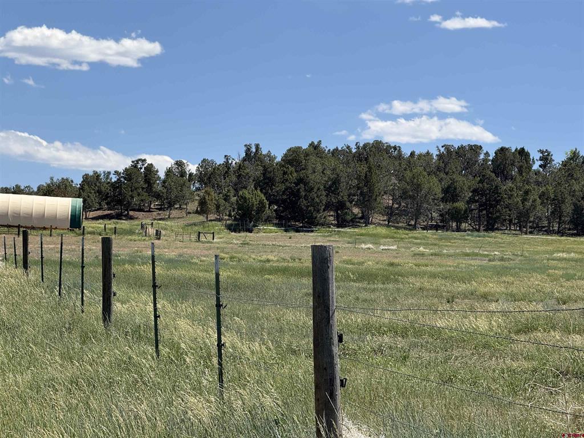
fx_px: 2024
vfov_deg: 12.3
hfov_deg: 16.4
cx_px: 292
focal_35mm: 120
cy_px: 219
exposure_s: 1/1650
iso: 50
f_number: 2.8
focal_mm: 15.66
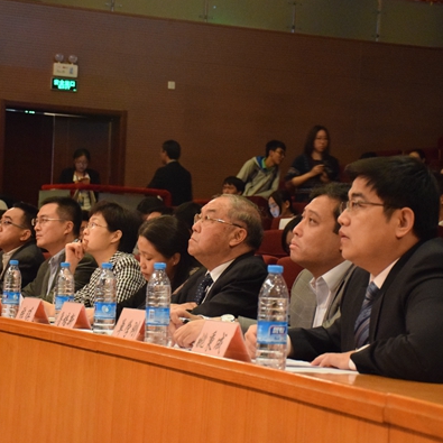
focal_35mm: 93
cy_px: 223
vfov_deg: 18.7
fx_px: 1347
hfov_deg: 18.7
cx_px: 185
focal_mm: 48
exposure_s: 1/30
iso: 6400
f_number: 4.5
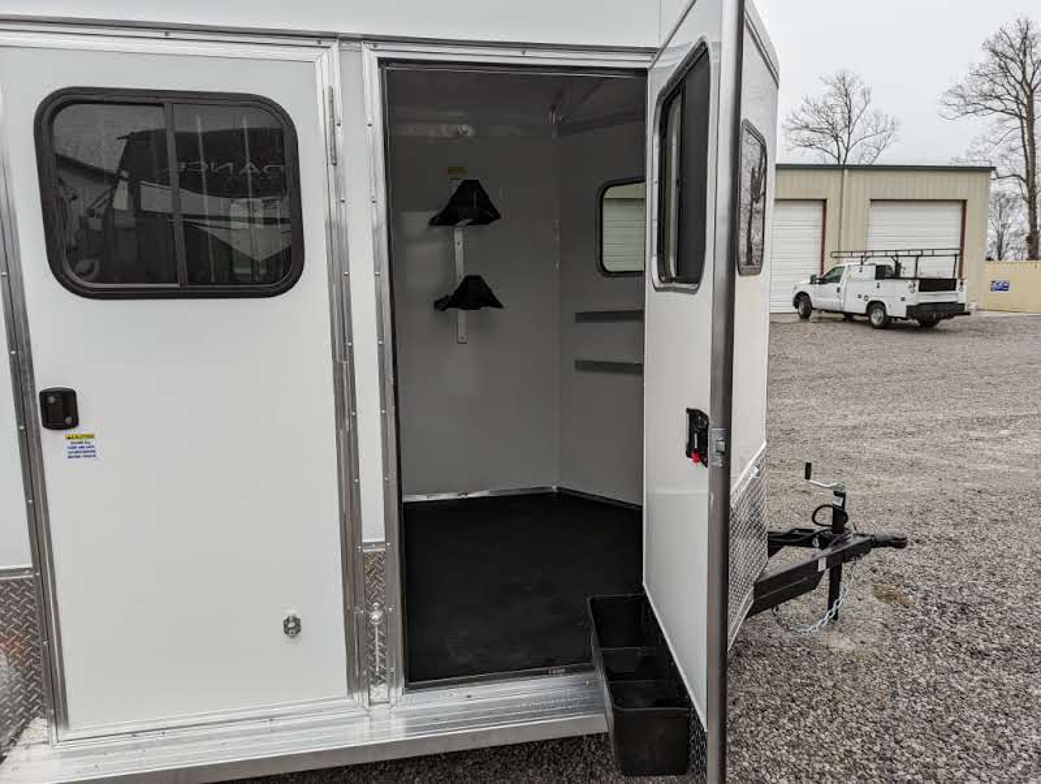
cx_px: 520
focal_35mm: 24
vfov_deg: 56.9
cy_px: 392
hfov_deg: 71.5
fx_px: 723
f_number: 1.85
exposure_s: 1/282
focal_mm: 6.81
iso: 43
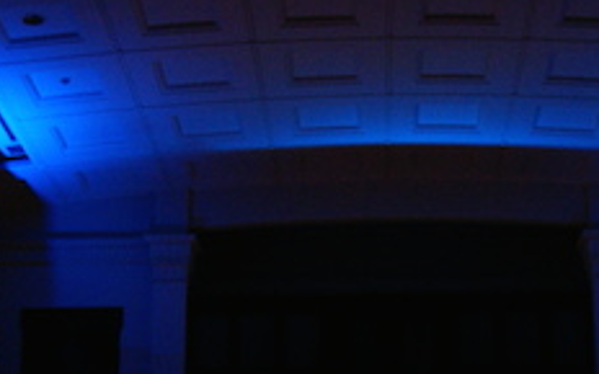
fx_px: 1420
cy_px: 384
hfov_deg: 23.7
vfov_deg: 14.7
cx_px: 387
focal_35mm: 87
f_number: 3.2
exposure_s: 1/30
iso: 800
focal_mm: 22
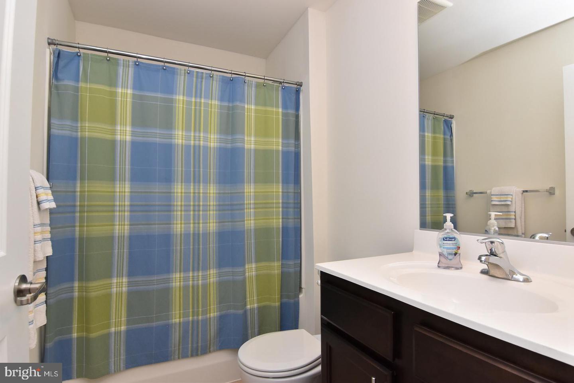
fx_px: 287
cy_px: 192
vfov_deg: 67.5
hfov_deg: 90.0
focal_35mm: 18
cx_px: 287
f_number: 10
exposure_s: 1/125
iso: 800
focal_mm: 12
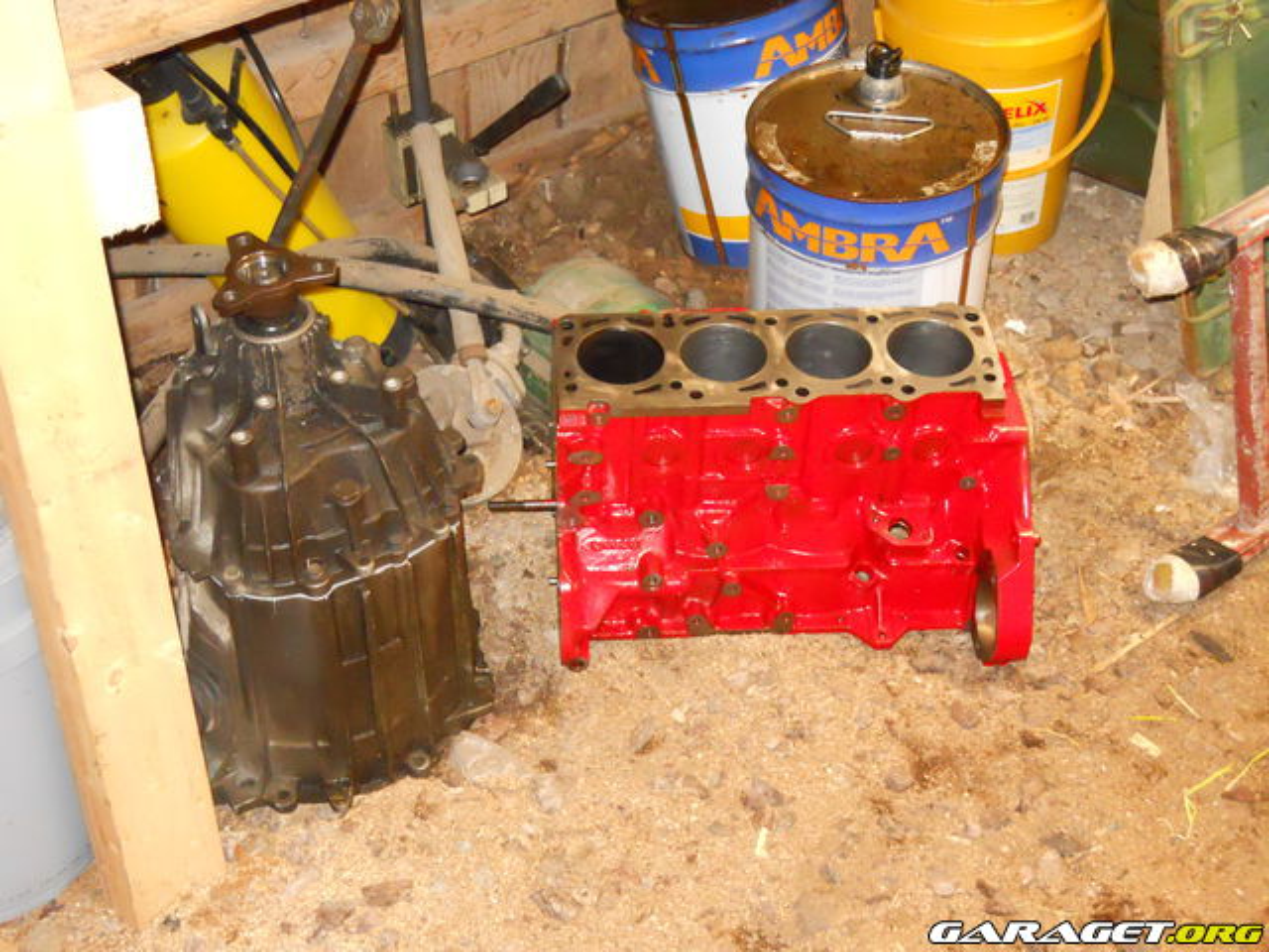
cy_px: 476
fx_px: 1686
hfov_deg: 41.2
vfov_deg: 31.5
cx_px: 634
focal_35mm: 46
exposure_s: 1/30
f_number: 3.4
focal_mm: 8.3
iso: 1000
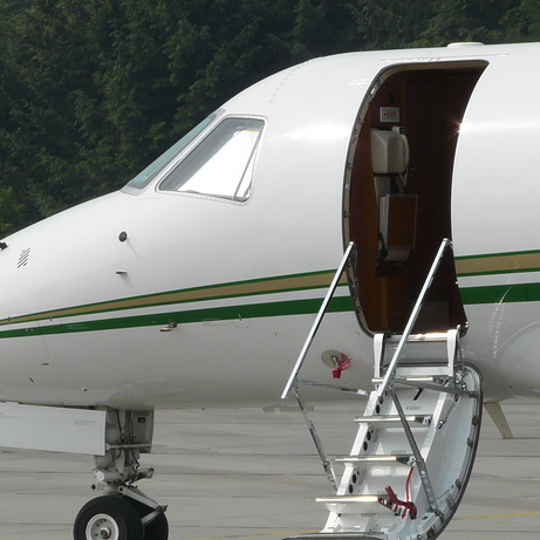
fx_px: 6865
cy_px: 220
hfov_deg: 4.5
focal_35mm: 389
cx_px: 232
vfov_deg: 4.5
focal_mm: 32.5
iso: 100
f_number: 6.3
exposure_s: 1/500
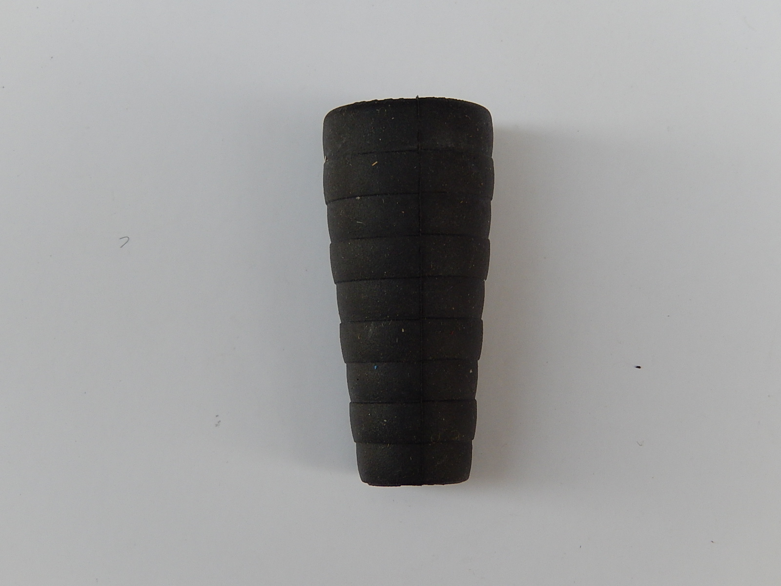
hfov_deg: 26.7
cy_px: 293
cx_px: 390
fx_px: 1647
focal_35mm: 73
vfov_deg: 20.2
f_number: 4.9
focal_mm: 13.1
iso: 220
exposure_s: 1/30
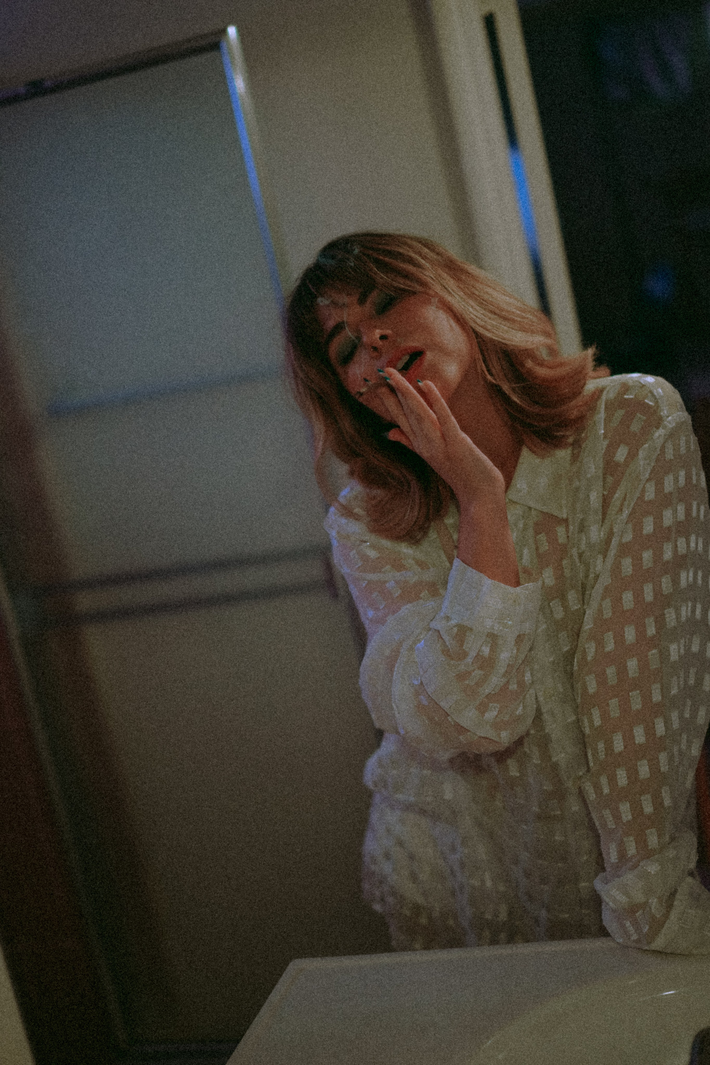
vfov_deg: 36.2
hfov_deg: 24.6
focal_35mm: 55
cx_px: 355
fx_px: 1627
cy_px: 532
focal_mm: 55
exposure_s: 1/200
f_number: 1.8
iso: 800
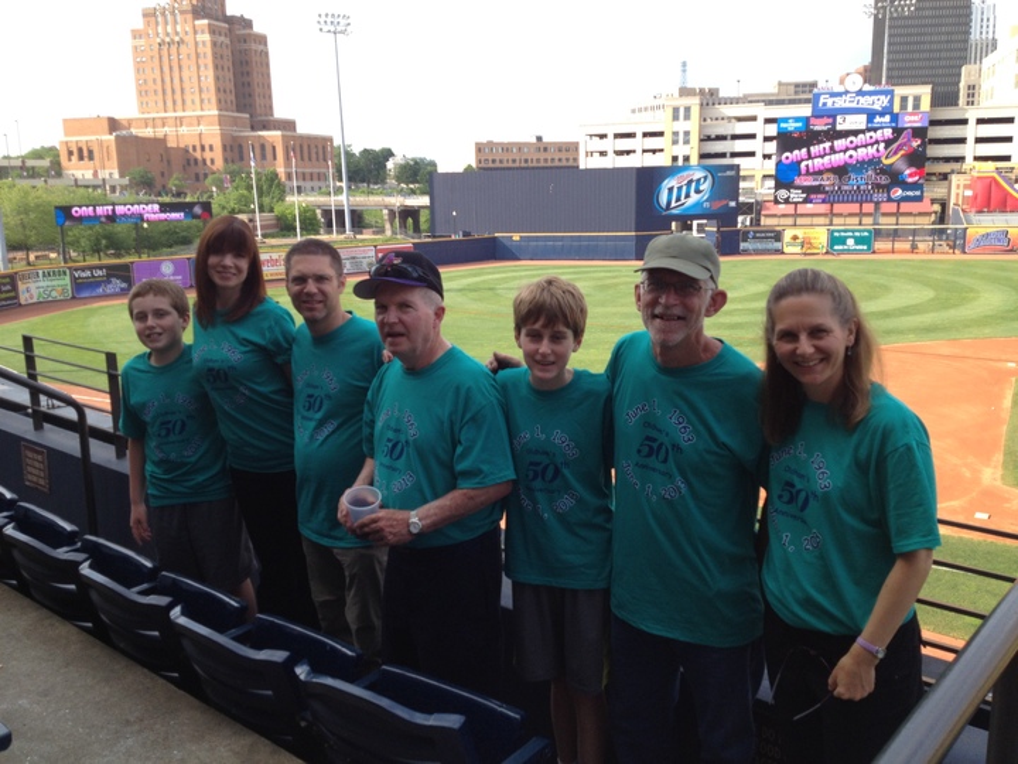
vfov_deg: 40.7
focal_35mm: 35
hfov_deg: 52.6
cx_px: 509
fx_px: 1029
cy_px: 382
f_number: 2.4
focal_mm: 4.28
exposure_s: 1/502
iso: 50
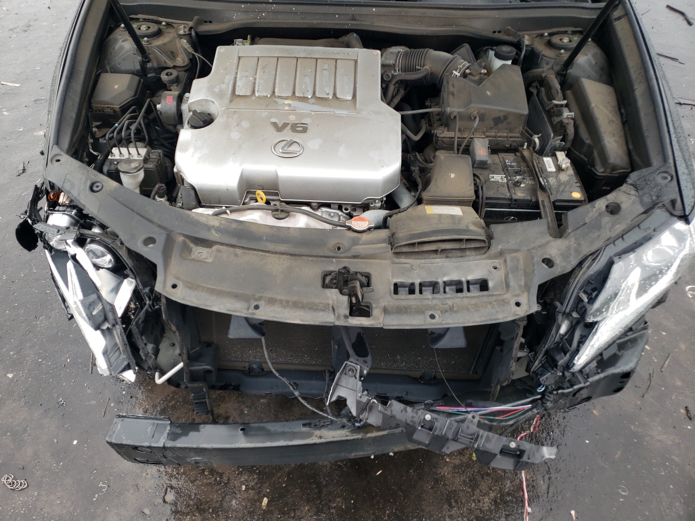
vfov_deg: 53.1
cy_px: 260
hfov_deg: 67.3
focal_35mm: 26
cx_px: 348
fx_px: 522
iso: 50
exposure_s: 1/141
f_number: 1.5
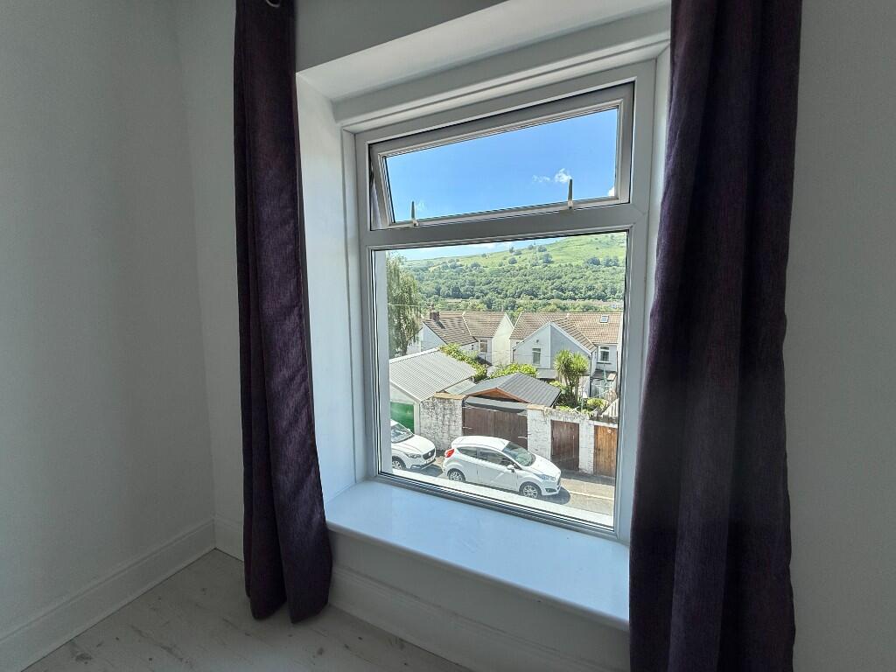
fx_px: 362
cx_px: 448
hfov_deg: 102.1
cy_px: 336
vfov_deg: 85.7
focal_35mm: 14
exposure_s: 1/888
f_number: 2.2
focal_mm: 2.22
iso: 64
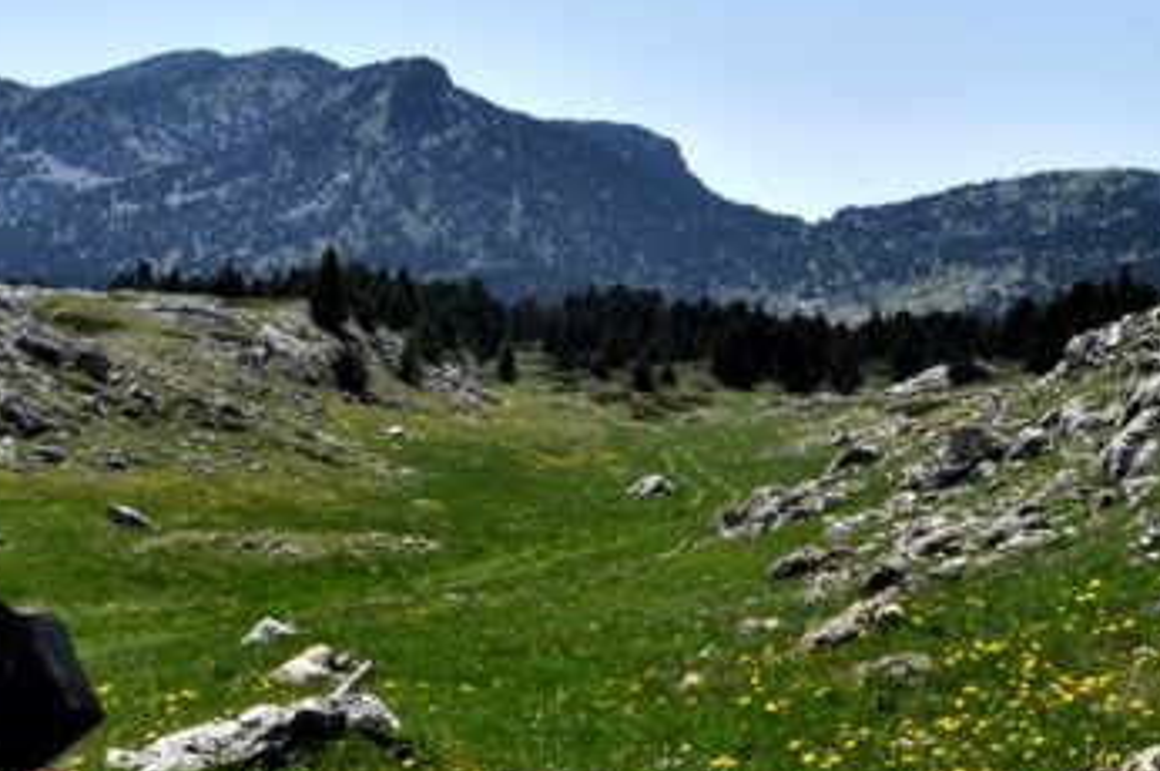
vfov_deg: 17.0
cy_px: 461
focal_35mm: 80
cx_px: 697
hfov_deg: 25.3
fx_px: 2575
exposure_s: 1/500
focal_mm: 18
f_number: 11
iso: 320
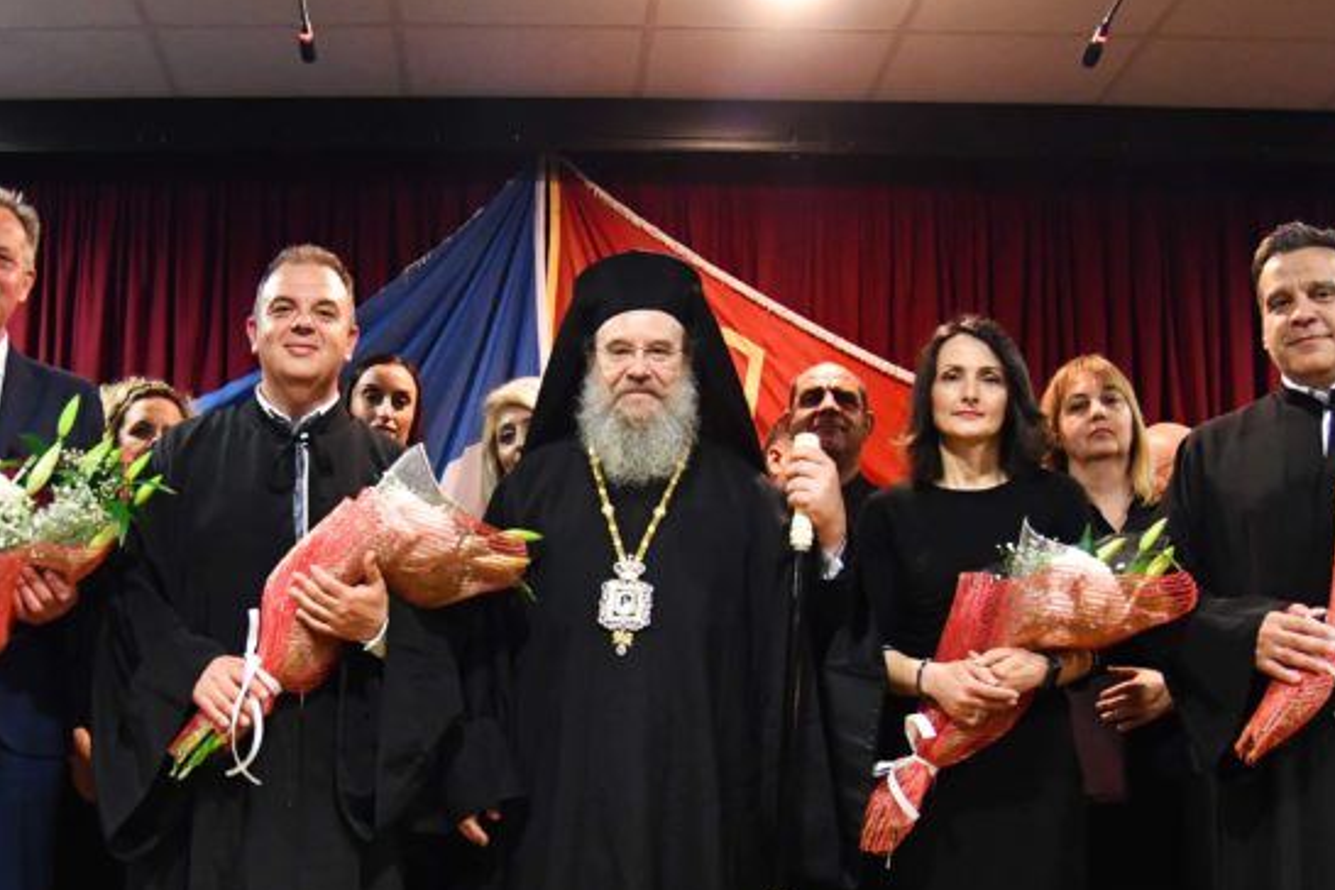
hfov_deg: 22.5
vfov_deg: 15.1
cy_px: 625
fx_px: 3337
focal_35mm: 90
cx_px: 467
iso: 3200
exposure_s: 1/100
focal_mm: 32
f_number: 2.8
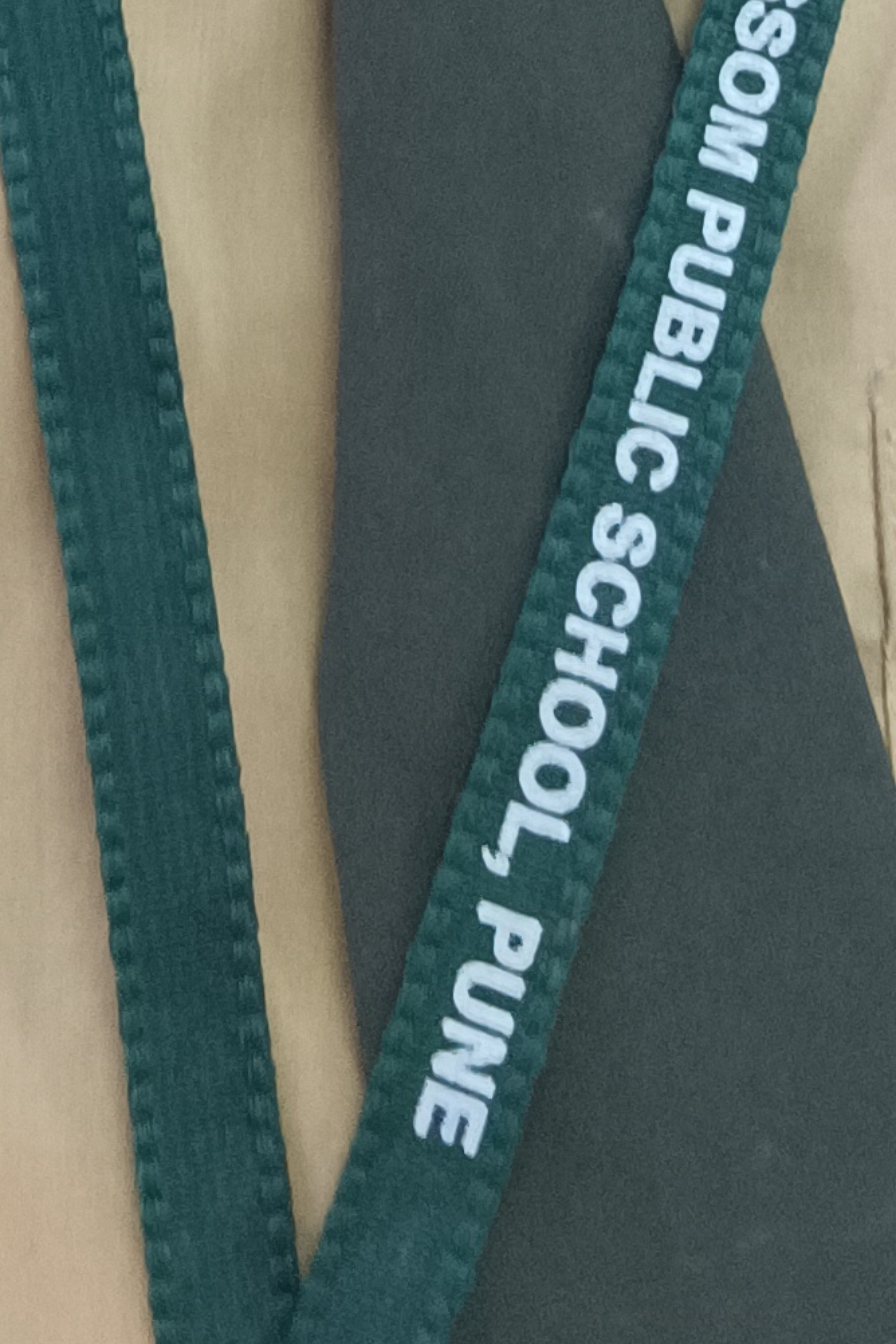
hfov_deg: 13.4
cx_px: 272
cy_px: -793
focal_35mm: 102
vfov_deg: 17.5
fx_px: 3808
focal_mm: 5.59
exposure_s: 1/25
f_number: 1.88
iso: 906
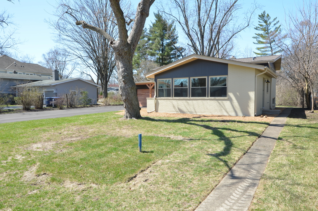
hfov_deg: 73.9
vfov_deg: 52.9
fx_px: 212
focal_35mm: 24
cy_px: 106
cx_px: 159
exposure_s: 1/45
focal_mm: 16
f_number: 8
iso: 100
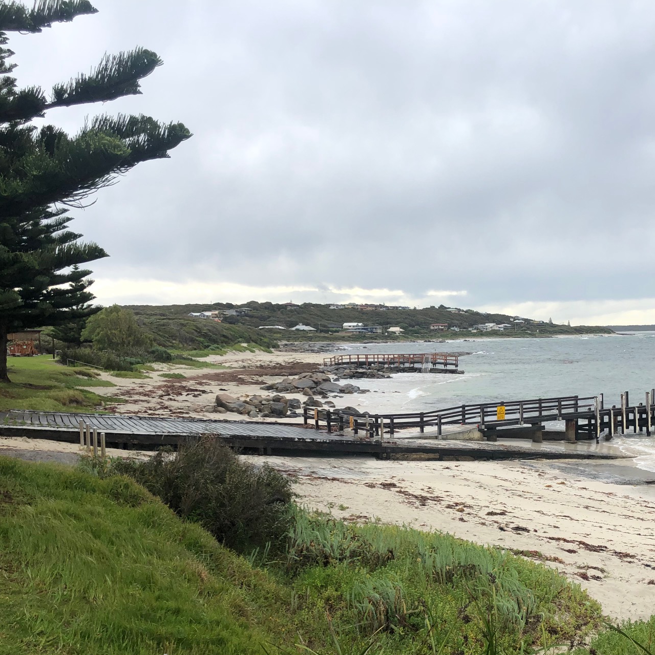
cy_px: 386
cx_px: 417
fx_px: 835
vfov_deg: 42.7
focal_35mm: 39
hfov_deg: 42.4
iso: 20
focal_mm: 3.99
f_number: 1.8
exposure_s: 1/552
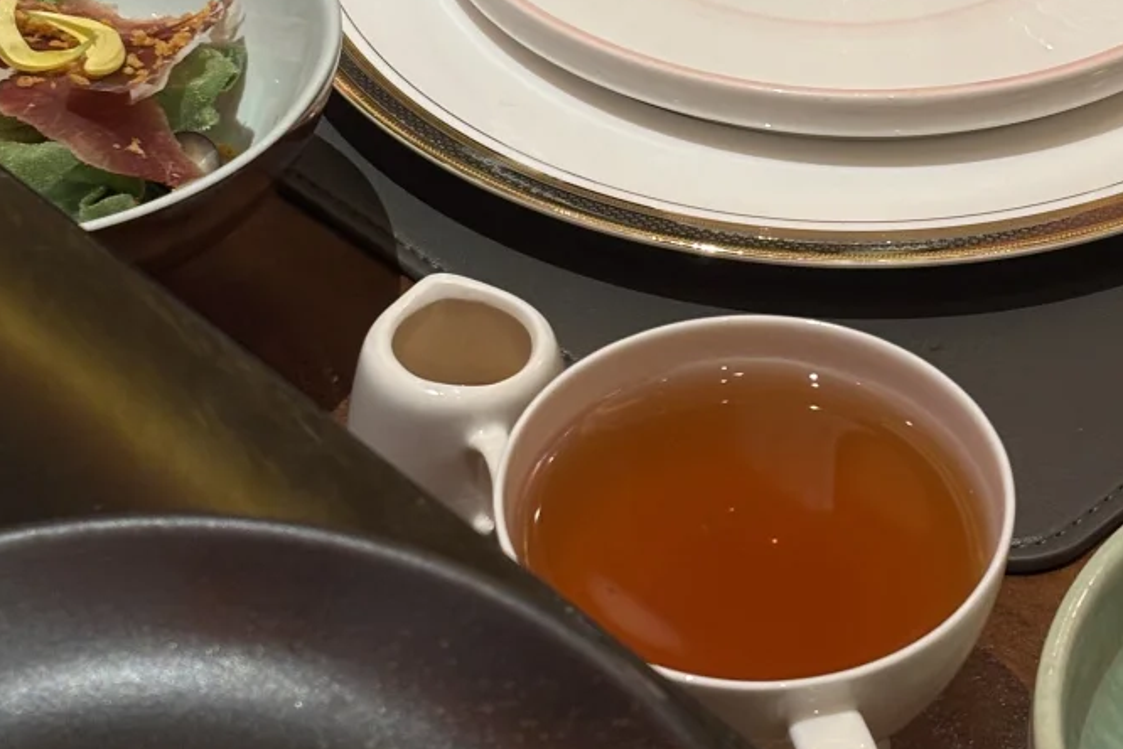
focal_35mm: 117
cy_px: 56
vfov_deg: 11.6
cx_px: 712
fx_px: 3649
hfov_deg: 17.5
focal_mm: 5.96
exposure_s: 1/50
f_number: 1.6
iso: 40
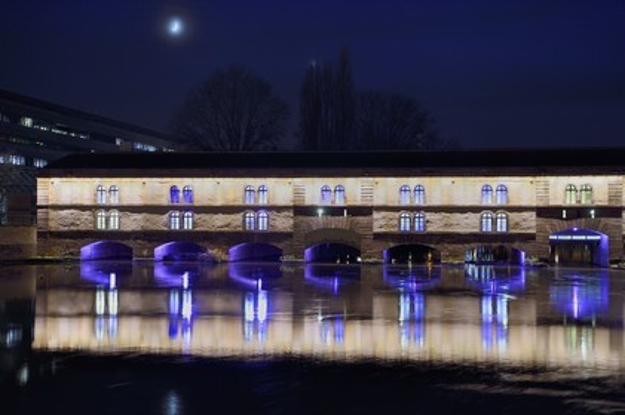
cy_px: 208
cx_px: 312
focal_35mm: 52
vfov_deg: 25.9
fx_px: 902
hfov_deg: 38.2
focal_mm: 52
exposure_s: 1.3
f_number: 6.3
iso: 400
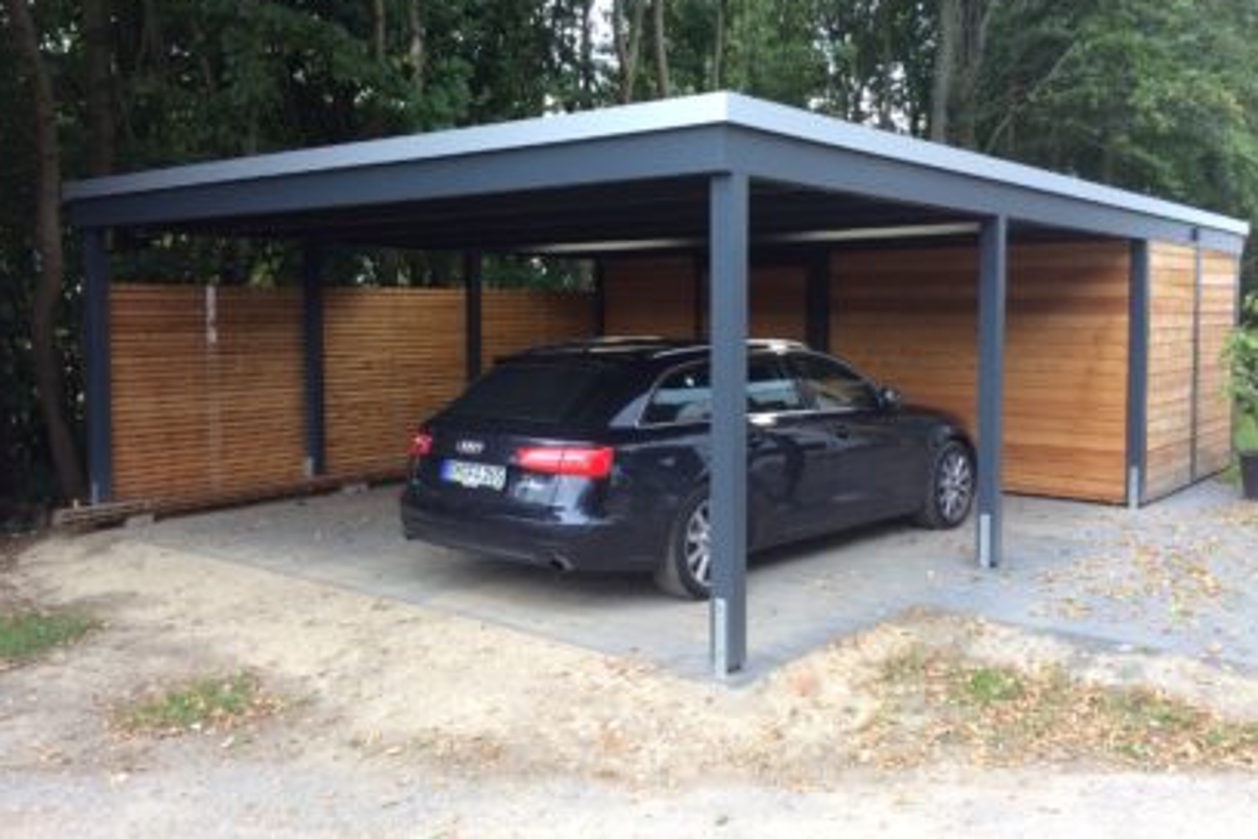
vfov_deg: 38.9
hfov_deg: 55.8
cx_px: 632
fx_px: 1188
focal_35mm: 34
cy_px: 386
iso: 40
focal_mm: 3.3
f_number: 2.4
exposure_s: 1/33
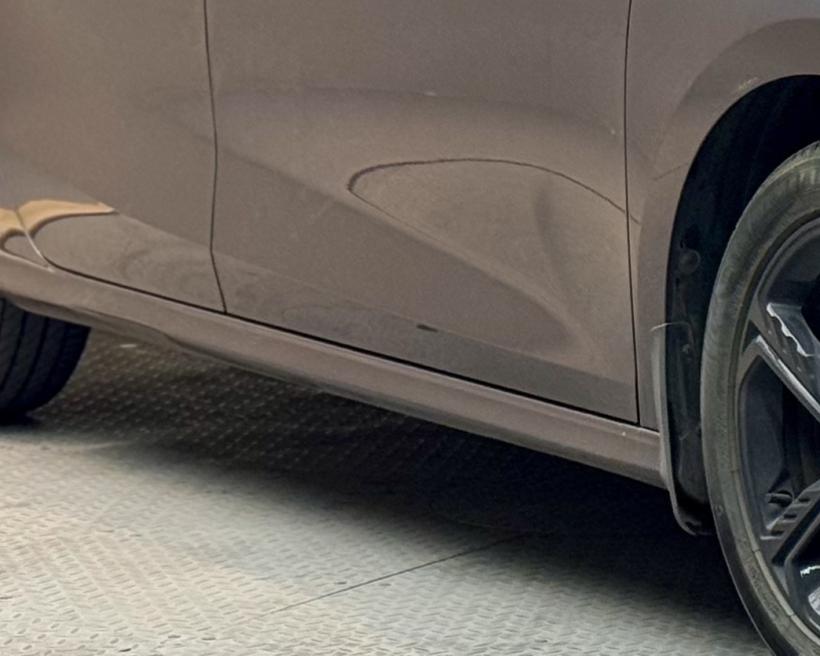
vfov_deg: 8.5
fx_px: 4392
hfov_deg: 10.3
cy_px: 159
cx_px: 1216
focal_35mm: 181
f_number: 1.78
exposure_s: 1/100
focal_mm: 6.76
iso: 100
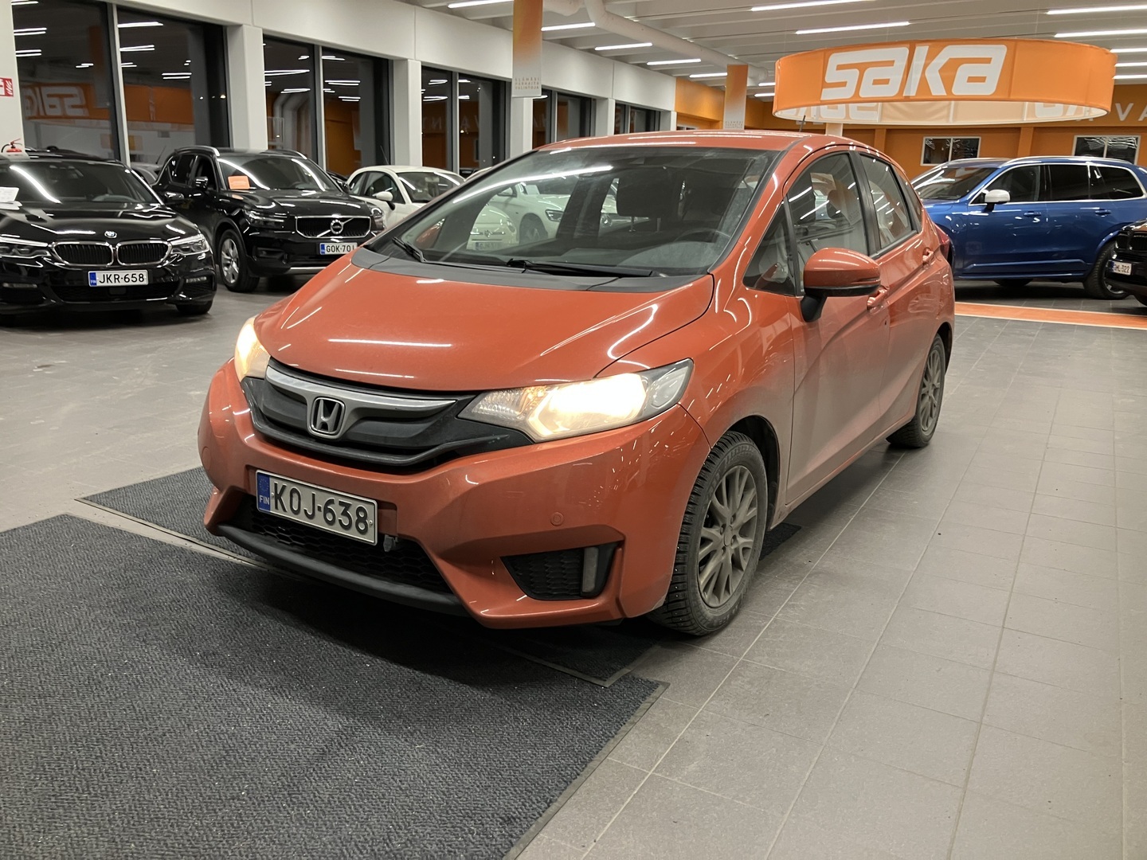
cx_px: 574
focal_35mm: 28
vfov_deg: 49.7
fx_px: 928
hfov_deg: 63.4
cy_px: 430
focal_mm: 3.99
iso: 80
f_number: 1.8
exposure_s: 1/50
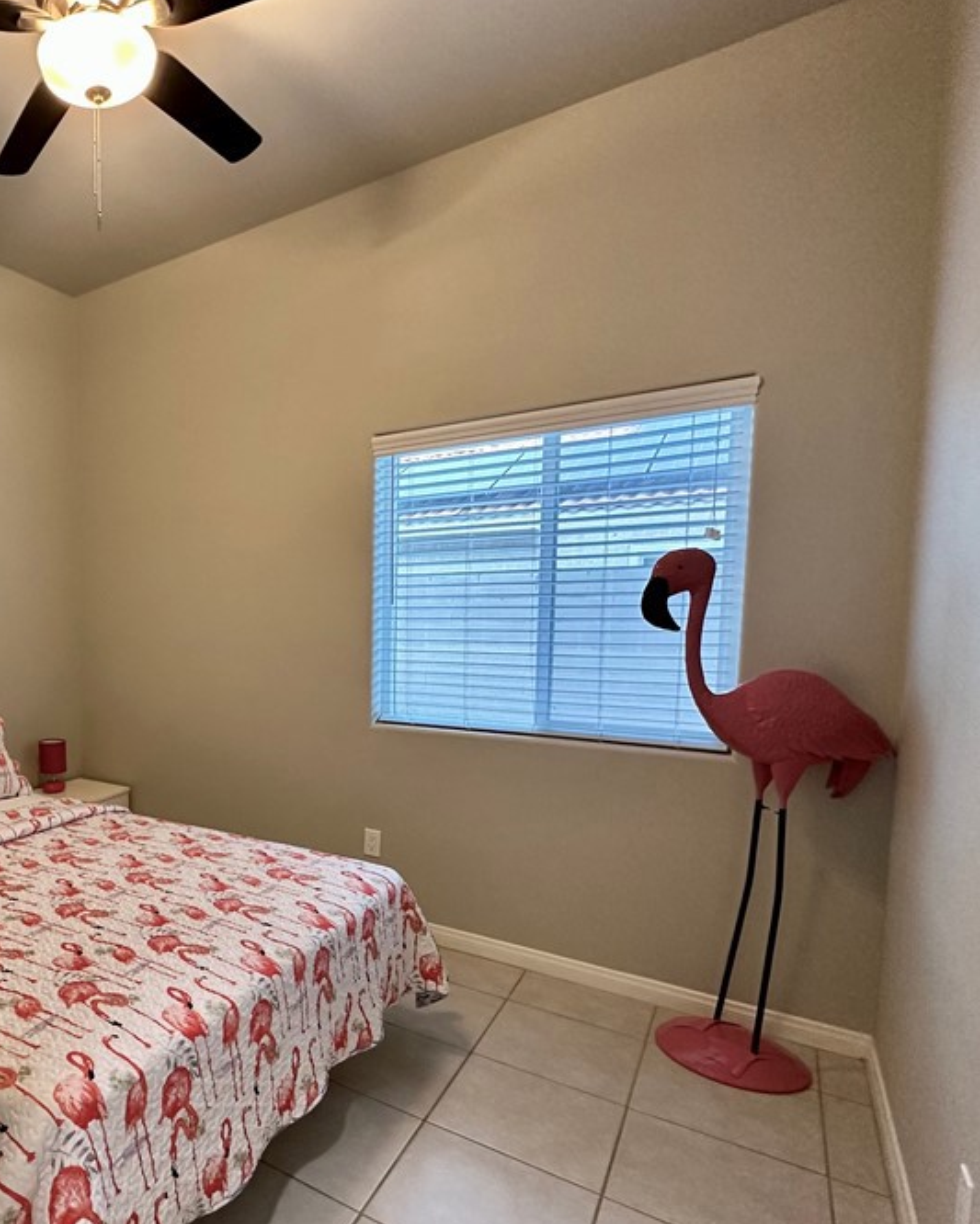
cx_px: 142
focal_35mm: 21
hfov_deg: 58.3
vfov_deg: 77.4
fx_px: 761
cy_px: 676
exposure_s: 1/60
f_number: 2.2
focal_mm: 2.22
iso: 320
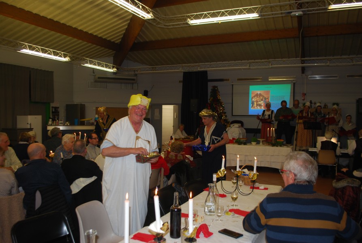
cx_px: 181
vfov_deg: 43.8
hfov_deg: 61.8
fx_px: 302
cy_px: 122
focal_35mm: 30
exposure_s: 1/60
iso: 200
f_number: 3.8
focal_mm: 20
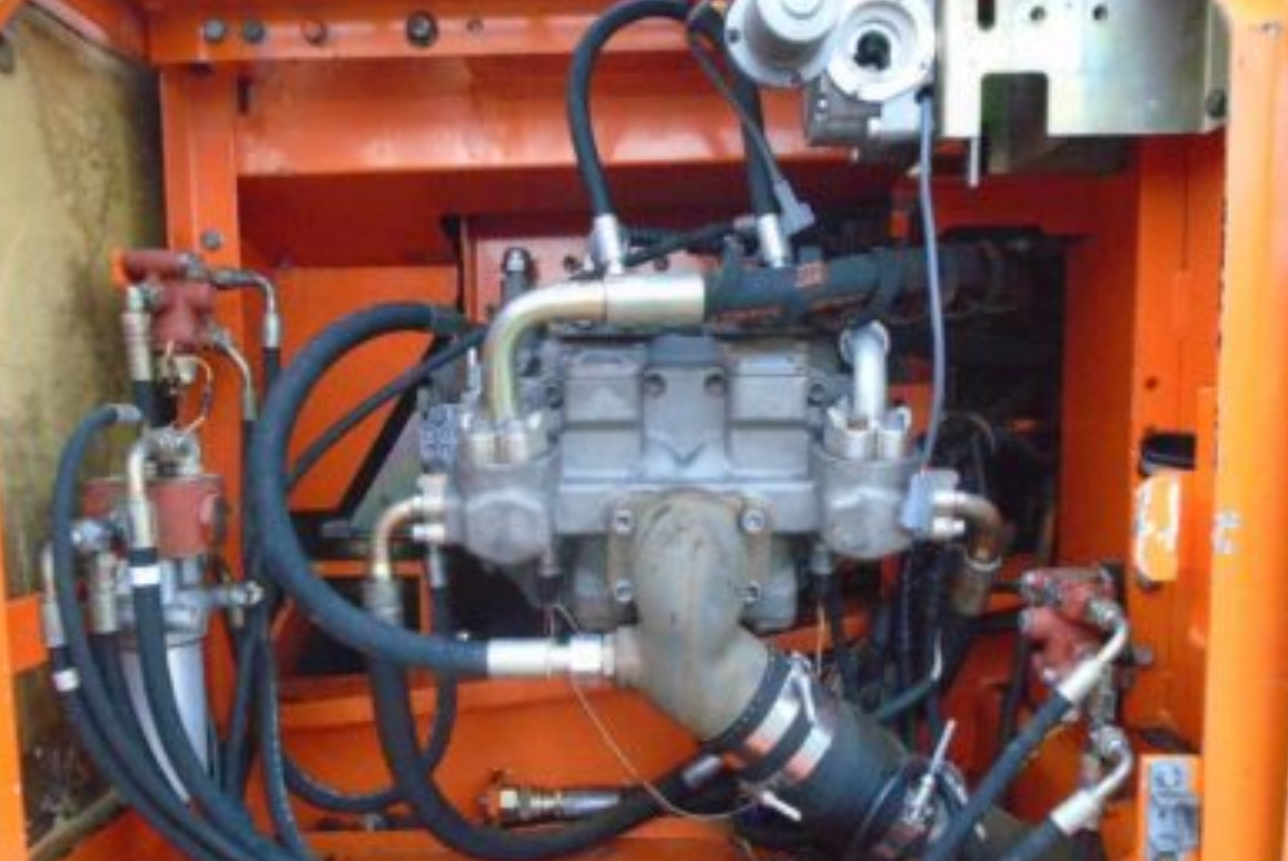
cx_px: 644
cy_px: 494
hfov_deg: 65.4
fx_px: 1002
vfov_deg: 46.3
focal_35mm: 28
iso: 800
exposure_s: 1/100
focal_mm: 4.6
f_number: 3.2
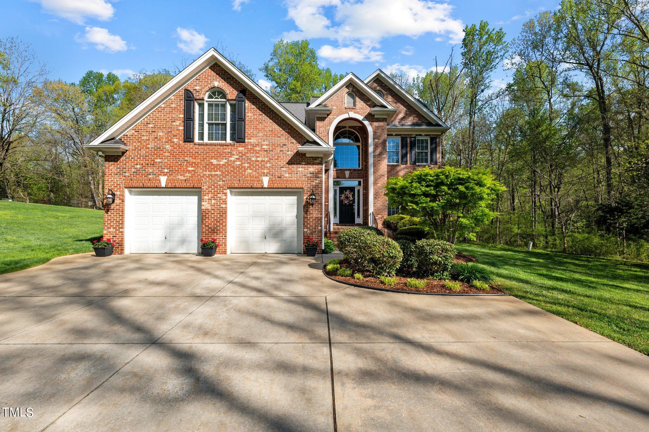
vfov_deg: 81.2
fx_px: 252
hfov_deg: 104.3
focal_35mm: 14
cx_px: 324
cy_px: 216
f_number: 8
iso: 400
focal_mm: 14
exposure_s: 1/800
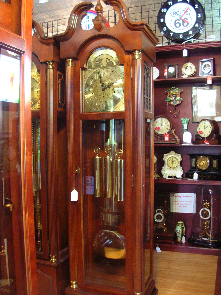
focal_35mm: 35
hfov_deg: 40.6
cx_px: 110
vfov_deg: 52.7
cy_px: 148
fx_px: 298
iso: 200
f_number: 2.8
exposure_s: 1/1.3
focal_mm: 5.8
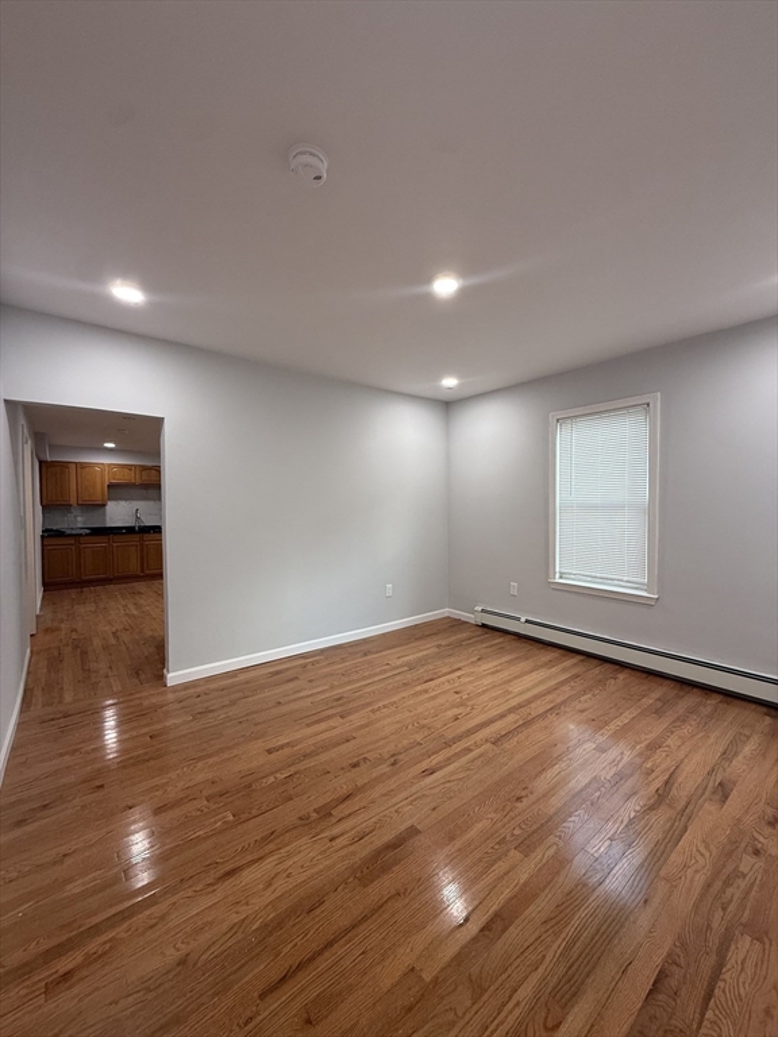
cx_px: 389
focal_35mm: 14
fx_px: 420
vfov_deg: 102.1
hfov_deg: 85.7
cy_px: 518
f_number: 2.2
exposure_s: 1/120
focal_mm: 2.22
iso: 160
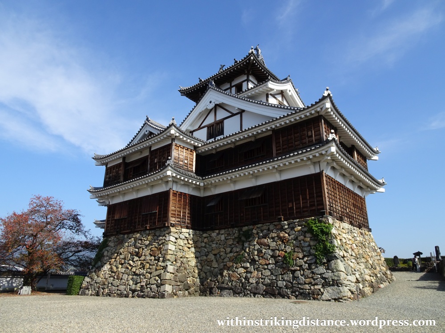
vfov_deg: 56.8
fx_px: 309
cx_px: 222
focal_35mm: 24
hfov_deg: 71.6
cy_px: 166
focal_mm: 4.1
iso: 80
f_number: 3.5
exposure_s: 1/800
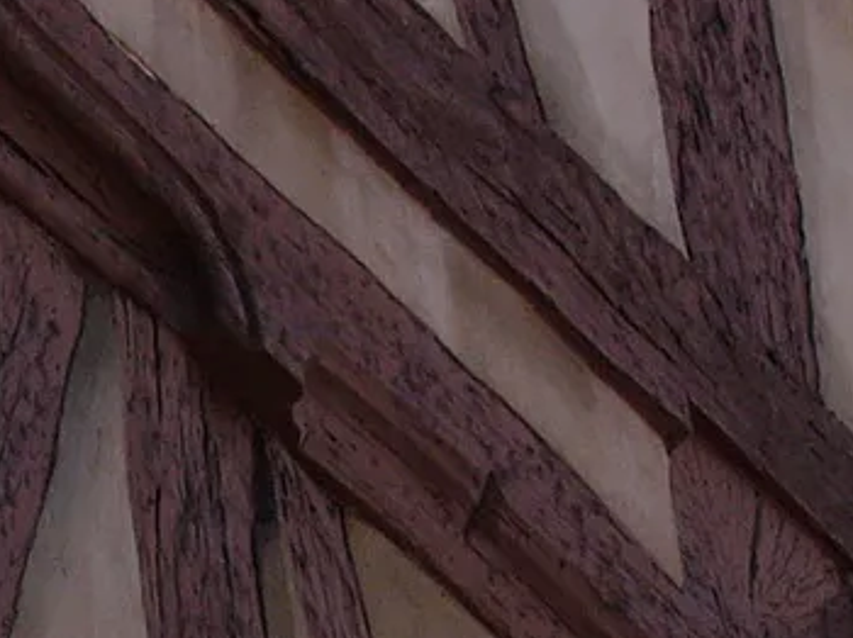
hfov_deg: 4.8
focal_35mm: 407
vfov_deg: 3.6
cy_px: 1259
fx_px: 10022
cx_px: -707
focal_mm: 14.8
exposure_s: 1/400
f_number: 4
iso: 50
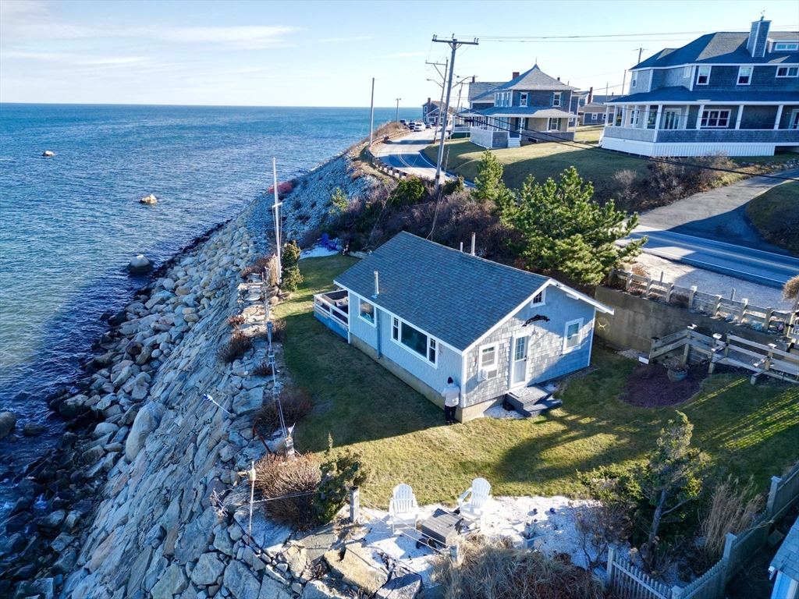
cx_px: 400
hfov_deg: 71.6
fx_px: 554
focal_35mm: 24
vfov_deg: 56.8
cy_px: 300
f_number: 1.7
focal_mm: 6.72
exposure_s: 1/1000
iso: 100
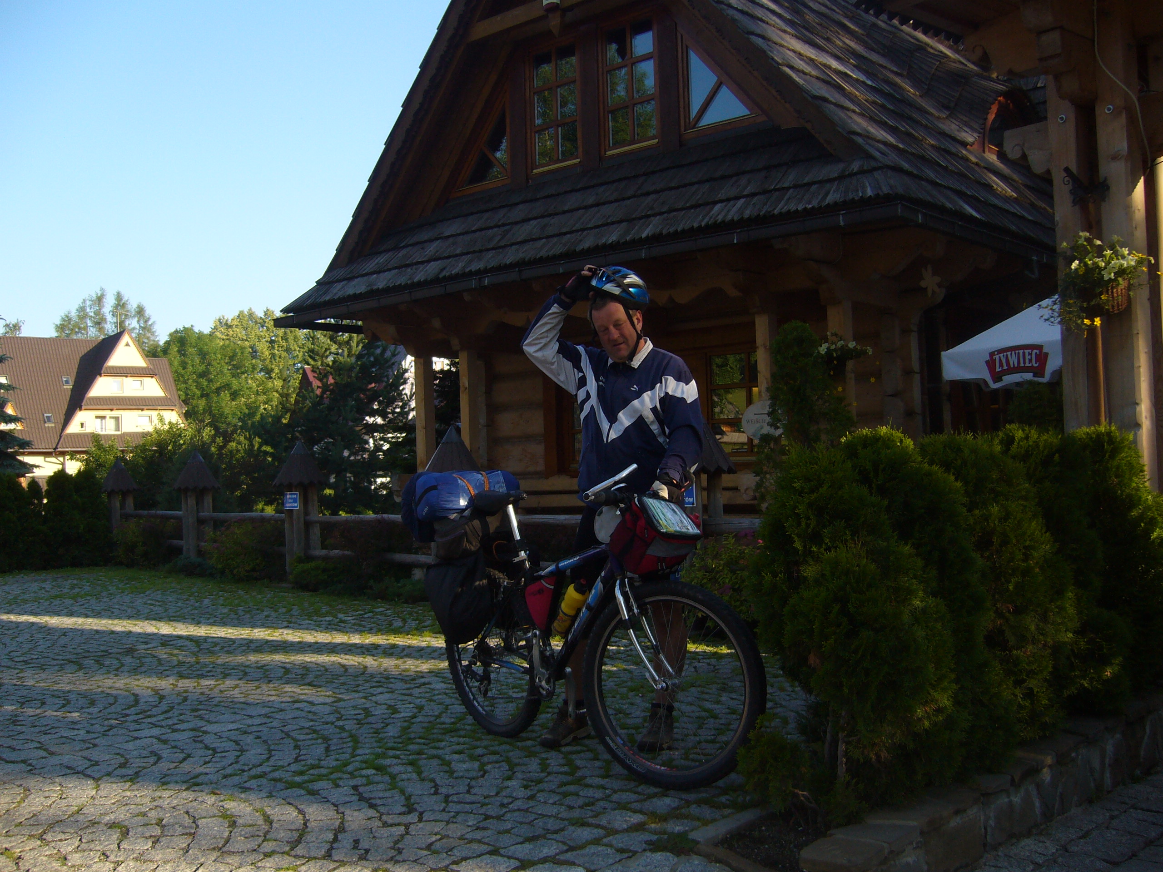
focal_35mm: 35
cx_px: 582
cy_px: 436
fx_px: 1176
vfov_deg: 40.7
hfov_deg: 52.6
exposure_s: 1/320
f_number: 2.8
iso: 80
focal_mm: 5.8
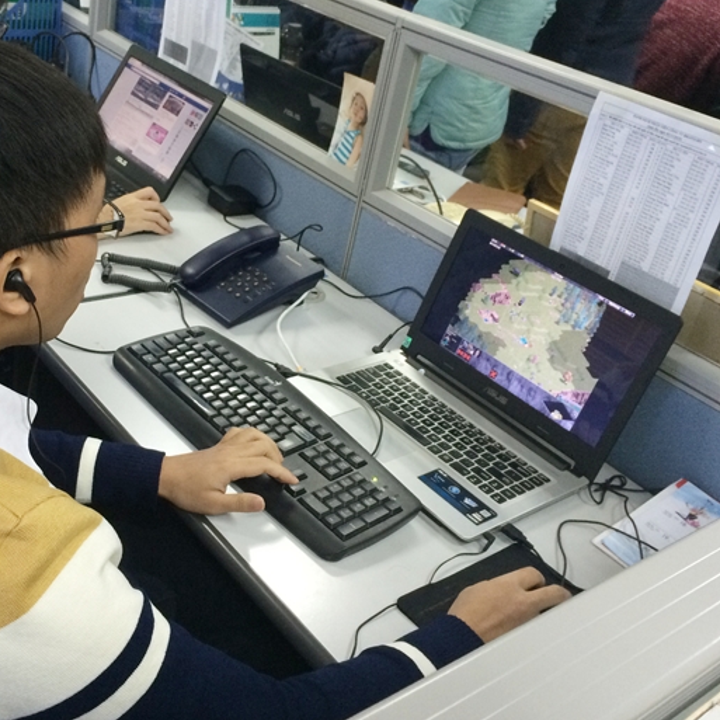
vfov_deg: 41.8
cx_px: 257
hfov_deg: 41.5
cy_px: 313
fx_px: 941
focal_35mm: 40
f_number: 2.2
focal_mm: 4.15
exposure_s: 1/33
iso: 200
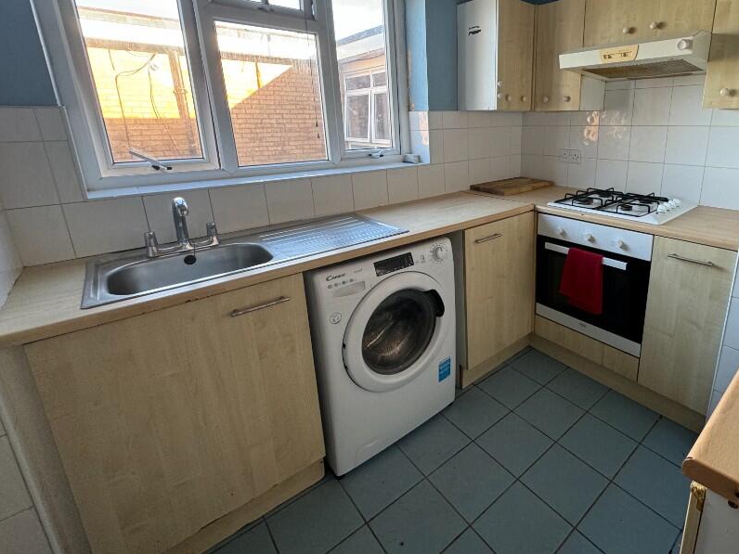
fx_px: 384
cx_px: 474
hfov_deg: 85.5
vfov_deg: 70.9
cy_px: 222
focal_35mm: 18
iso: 160
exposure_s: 1/100
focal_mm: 2.22
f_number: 2.2
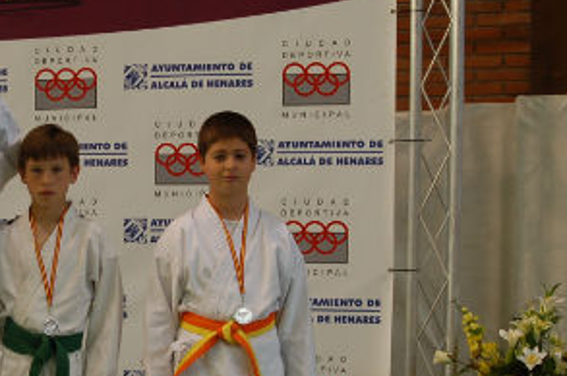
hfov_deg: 22.8
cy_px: 264
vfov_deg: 15.8
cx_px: 6
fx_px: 1352
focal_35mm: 86
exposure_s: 1/60
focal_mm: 28
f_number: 4
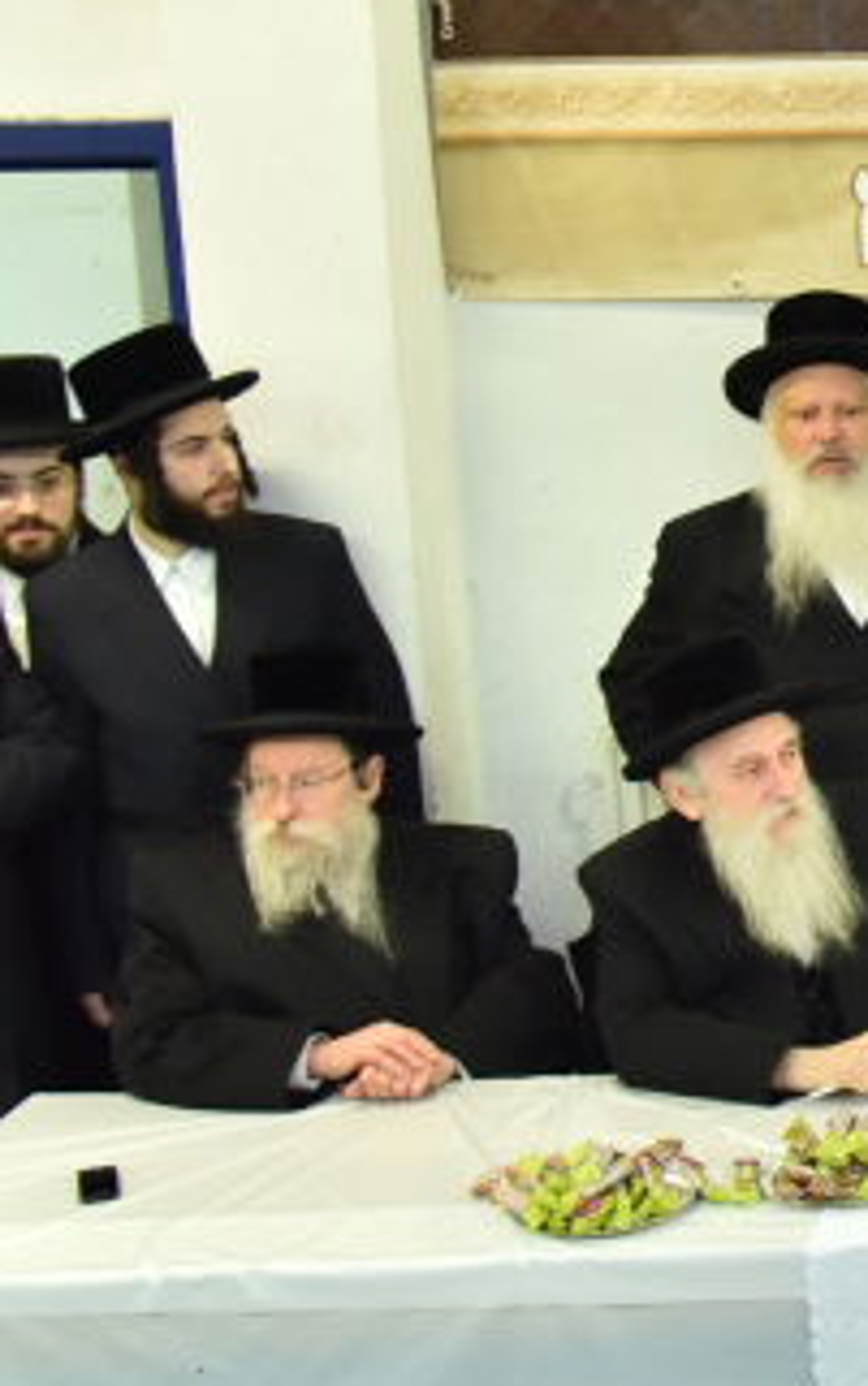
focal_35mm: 78
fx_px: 2948
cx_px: 1723
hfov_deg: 14.1
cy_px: 671
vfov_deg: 26.5
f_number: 4
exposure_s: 1/100
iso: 1600
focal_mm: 24
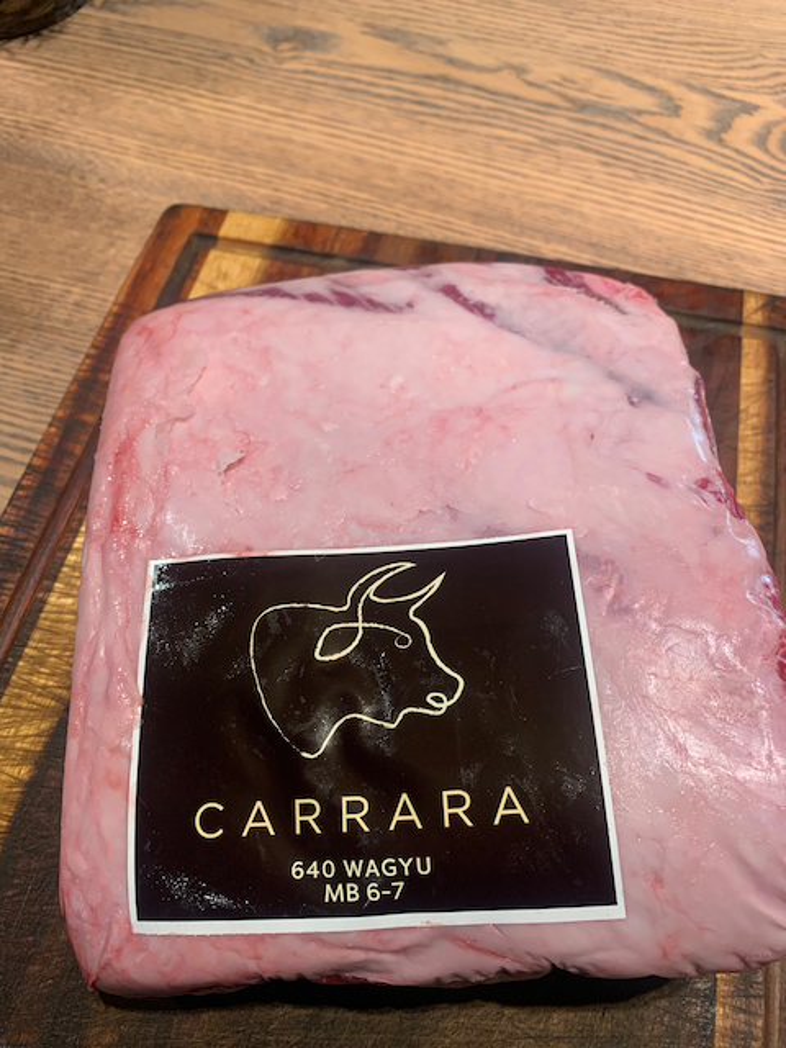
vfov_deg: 67.3
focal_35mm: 26
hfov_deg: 53.1
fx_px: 787
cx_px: 393
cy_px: 524
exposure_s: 1/60
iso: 100
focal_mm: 4.25
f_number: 1.8
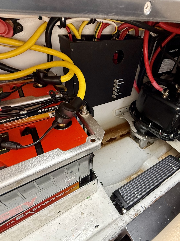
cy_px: 121
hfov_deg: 68.0
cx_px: 108
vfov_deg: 84.7
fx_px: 132
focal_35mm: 19
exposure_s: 1/99
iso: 250
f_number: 2.2
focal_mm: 2.22
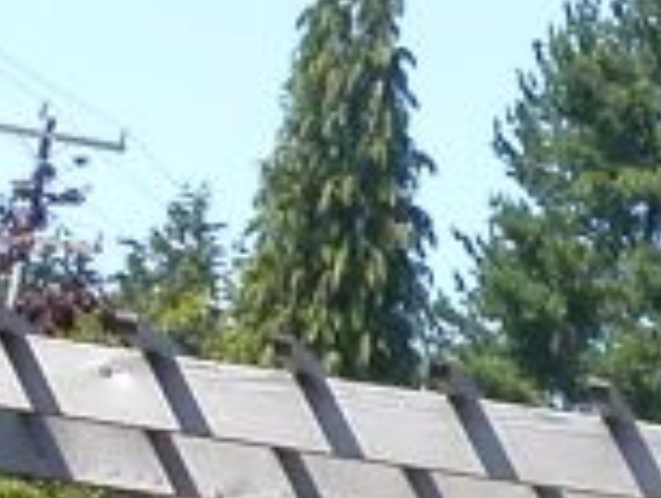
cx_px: 773
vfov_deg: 7.7
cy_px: 429
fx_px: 3672
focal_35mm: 192
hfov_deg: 10.1
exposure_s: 1/333
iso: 100
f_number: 4.5
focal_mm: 5.6
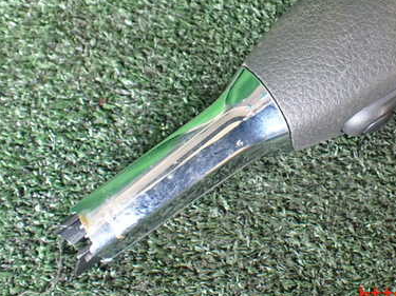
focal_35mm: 48
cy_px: 74
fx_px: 549
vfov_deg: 29.8
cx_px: 281
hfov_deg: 38.9
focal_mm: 5.4
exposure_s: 1/100
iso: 800
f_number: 2.3
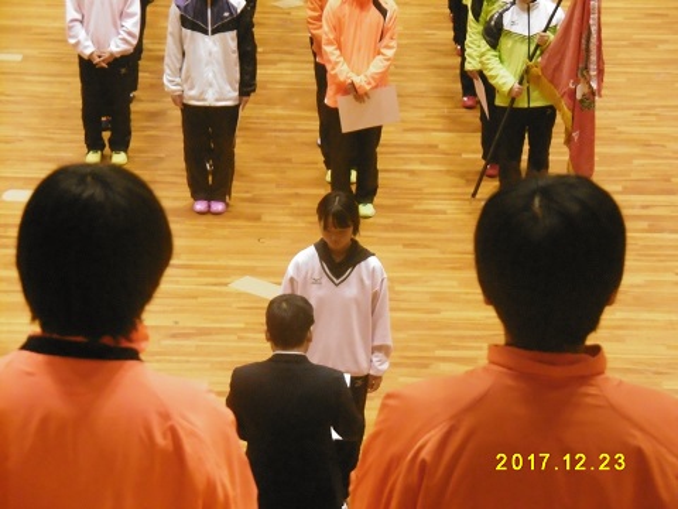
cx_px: 339
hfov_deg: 16.4
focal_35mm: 120
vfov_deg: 12.3
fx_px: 2350
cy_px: 254
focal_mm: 21.5
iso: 1600
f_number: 5
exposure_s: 1/40
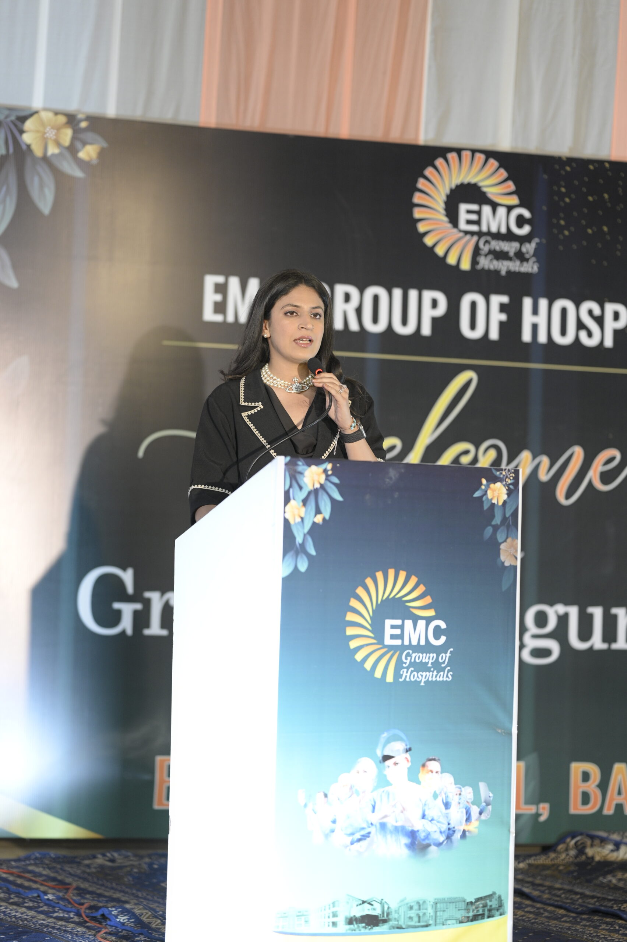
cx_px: 314
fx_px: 2224
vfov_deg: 23.9
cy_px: 471
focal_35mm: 85
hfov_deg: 16.0
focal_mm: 85
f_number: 1.8
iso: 1000
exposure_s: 1/200
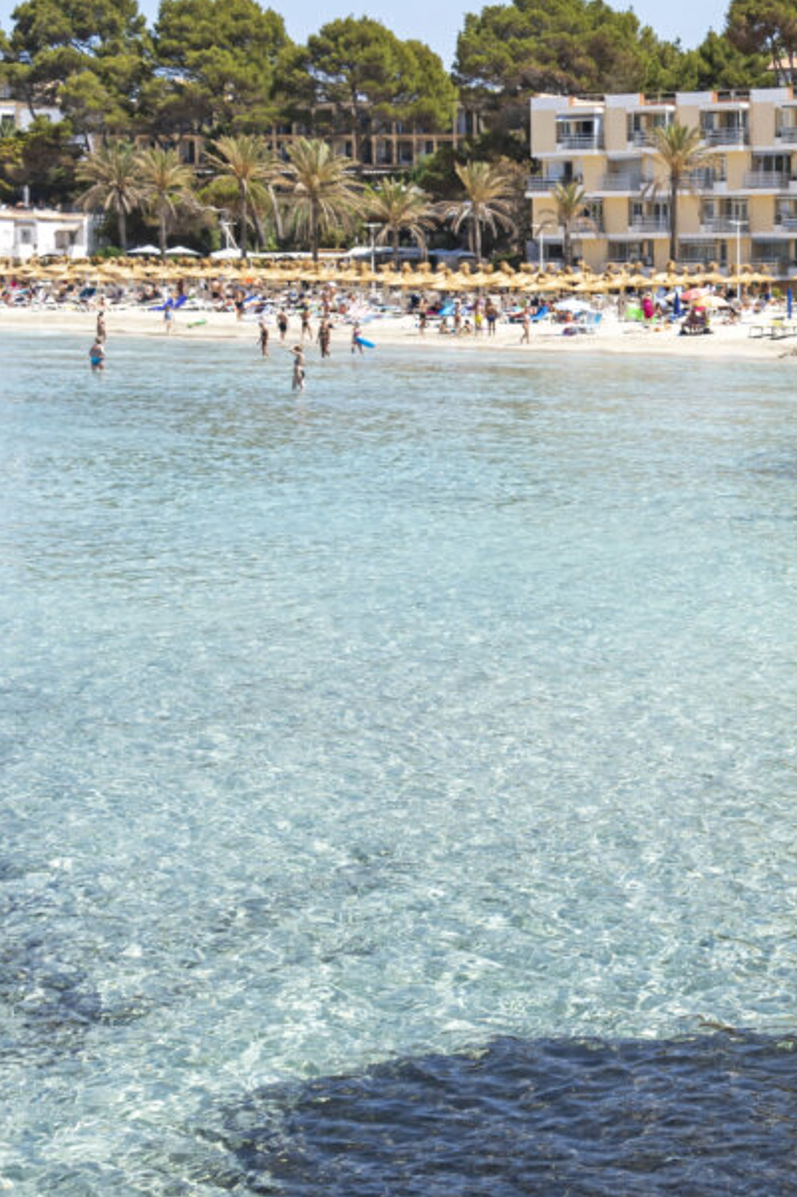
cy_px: 614
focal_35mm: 68
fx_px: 2259
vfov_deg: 29.7
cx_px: 830
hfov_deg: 19.3
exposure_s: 1/1250
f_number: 6.3
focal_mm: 32
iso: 400
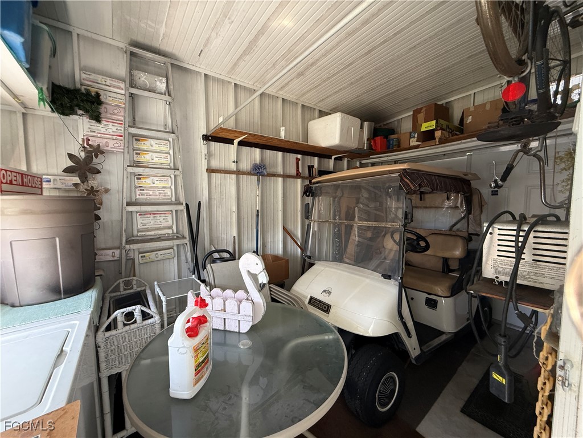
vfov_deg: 85.7
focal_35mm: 14
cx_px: 292
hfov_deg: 102.1
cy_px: 219
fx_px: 236
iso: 400
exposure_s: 1/96
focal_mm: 2.22
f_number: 2.2
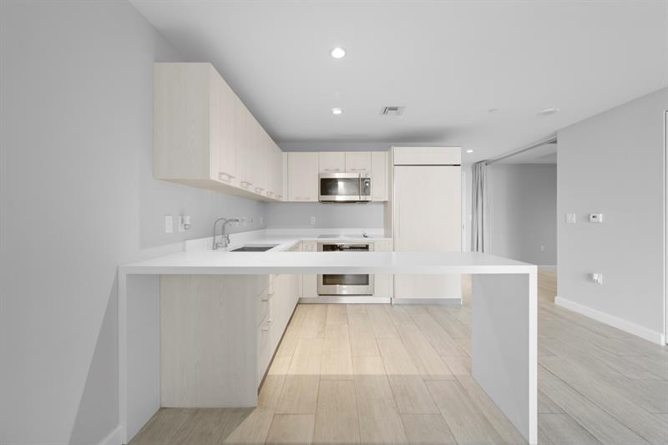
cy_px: 222
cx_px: 334
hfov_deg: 104.3
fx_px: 260
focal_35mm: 14
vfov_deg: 81.2
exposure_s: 1
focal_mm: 14
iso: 125
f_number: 9
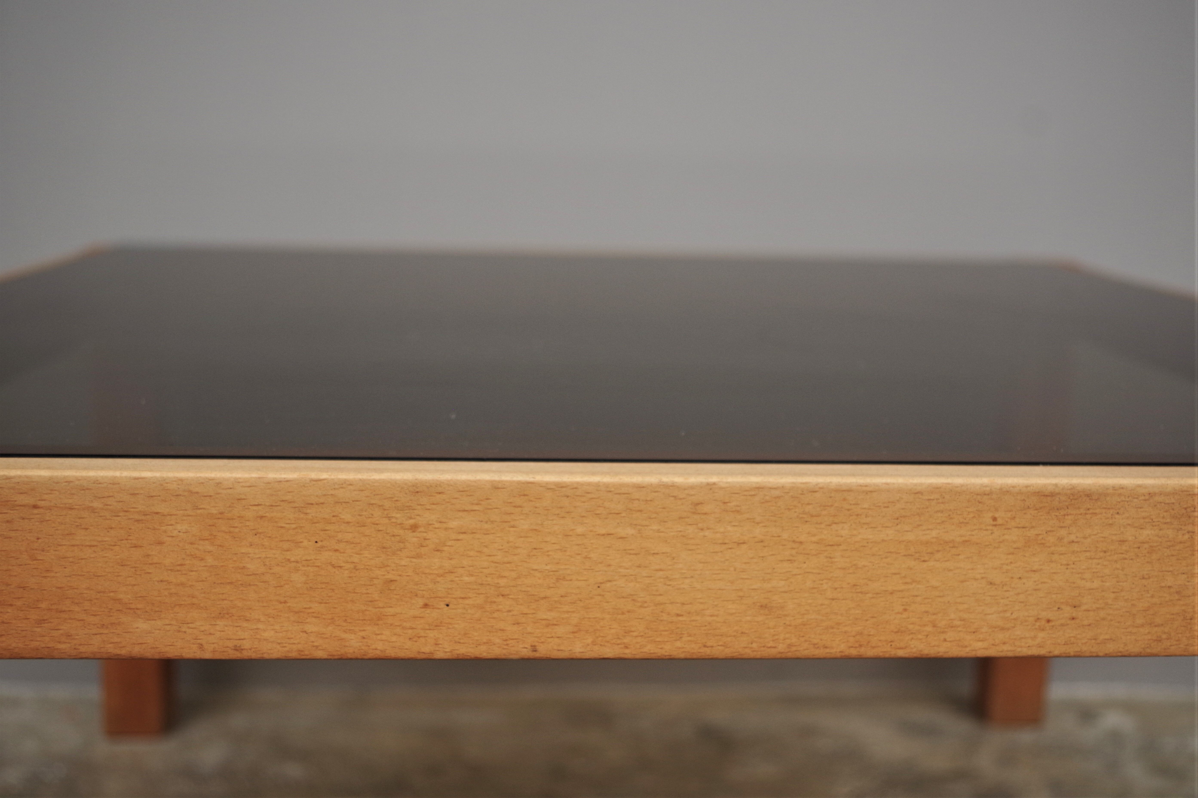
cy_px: 399
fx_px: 1398
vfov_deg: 31.9
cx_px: 599
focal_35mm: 42
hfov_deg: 46.4
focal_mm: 28.13
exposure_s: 1/60
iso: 400
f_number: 4
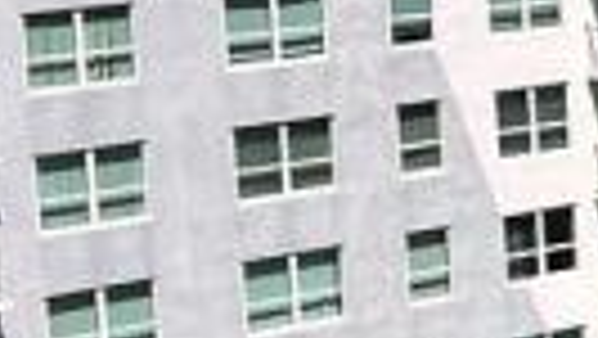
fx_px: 3253
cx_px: 2104
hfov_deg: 8.1
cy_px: -95
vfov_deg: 5.9
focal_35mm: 205
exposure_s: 1/5587
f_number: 1.5
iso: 50
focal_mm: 5.7
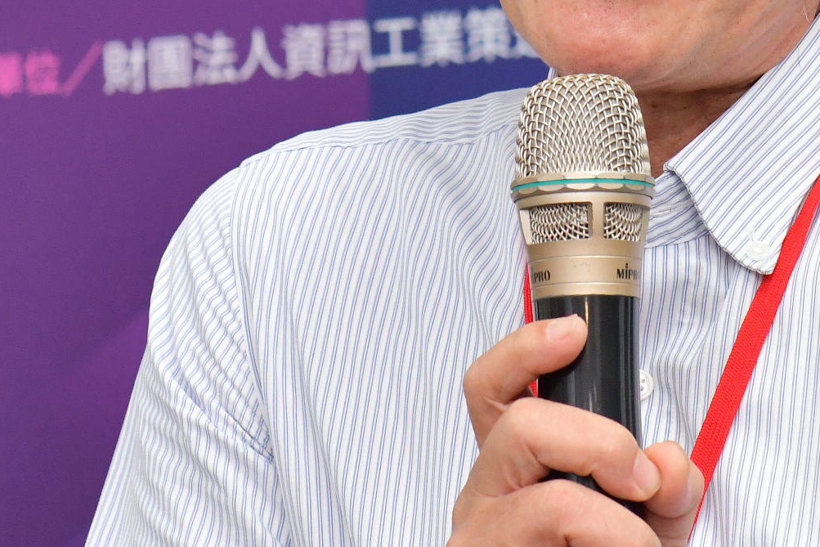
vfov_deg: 4.8
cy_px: -177
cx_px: 467
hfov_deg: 7.2
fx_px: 6560
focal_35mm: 288
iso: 1100
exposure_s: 1/125
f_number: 5.6
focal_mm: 70
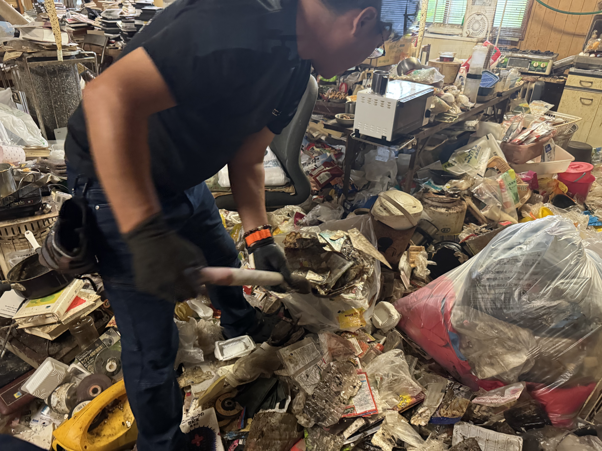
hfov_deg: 71.6
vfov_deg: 56.8
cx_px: 301
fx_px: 417
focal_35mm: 24
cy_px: 226
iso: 800
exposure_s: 1/33
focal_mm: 6.76
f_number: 1.78
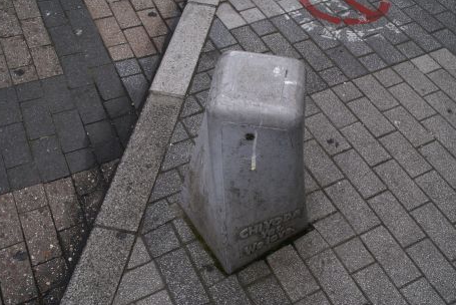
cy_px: 155
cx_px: 232
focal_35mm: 38
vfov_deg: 35.1
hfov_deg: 50.7
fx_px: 482
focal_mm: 24
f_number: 7.1
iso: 100
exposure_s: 1/80
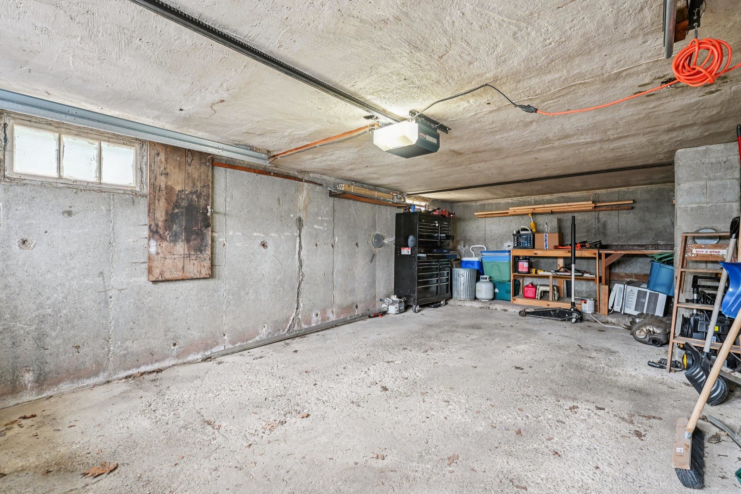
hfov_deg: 96.7
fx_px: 329
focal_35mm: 16
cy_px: 247
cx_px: 370
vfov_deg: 73.7
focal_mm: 16
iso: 400
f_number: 8
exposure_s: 1/2
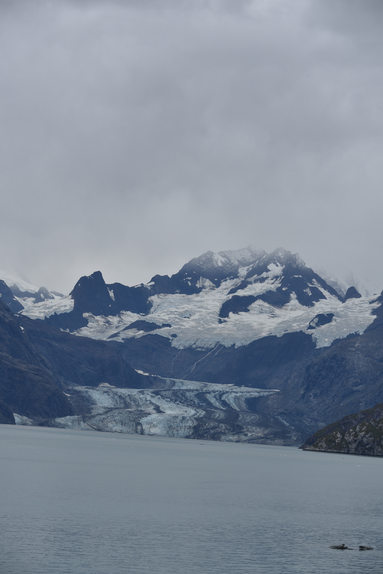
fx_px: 1675
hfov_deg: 13.0
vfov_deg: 19.5
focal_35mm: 105
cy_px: 287
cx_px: 192
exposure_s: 1/250
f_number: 8
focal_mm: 105
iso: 100
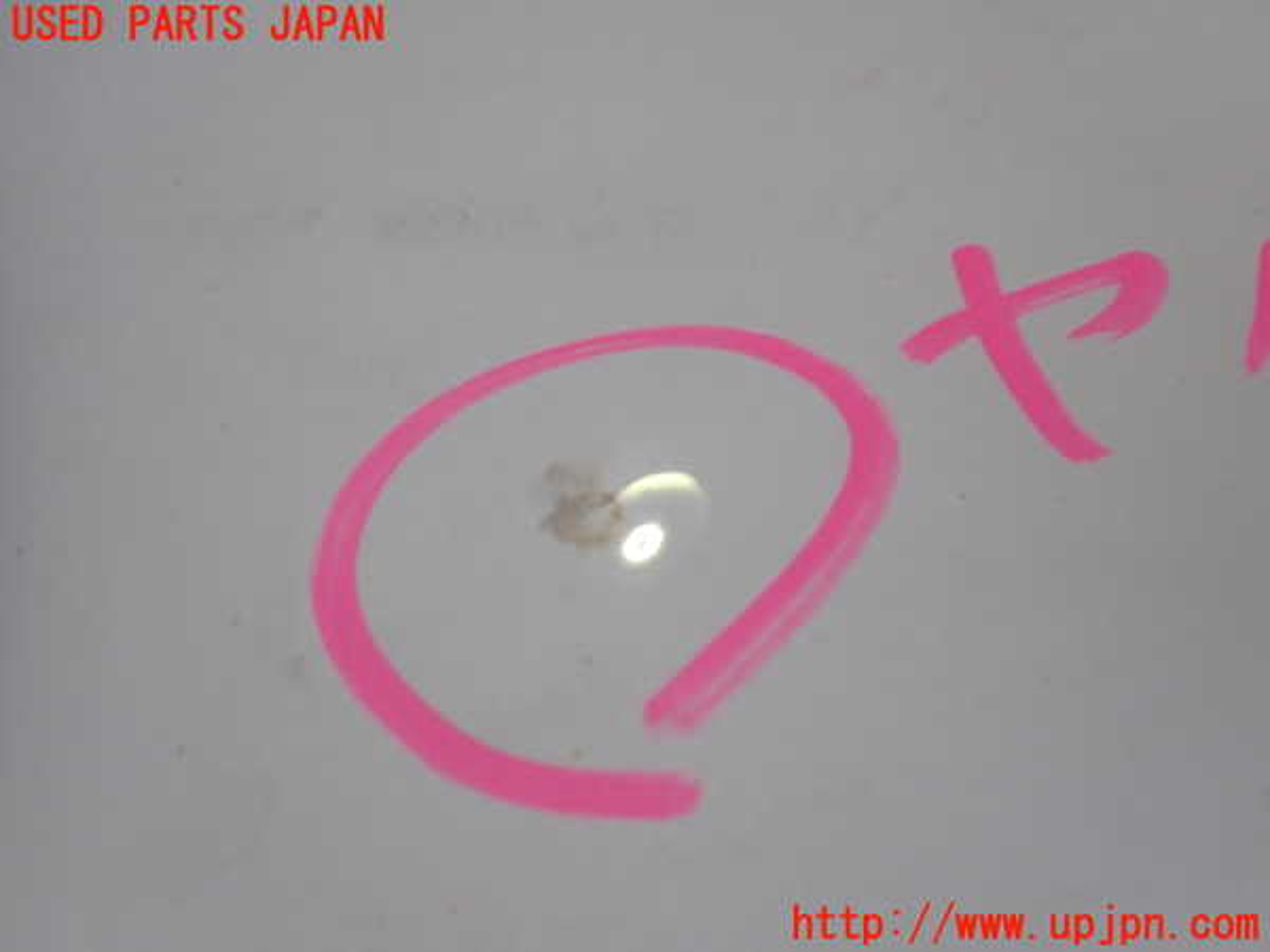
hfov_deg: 69.4
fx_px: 917
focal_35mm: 25
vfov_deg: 54.9
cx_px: 635
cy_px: 476
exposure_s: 1/320
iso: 100
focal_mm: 4.5
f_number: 2.8
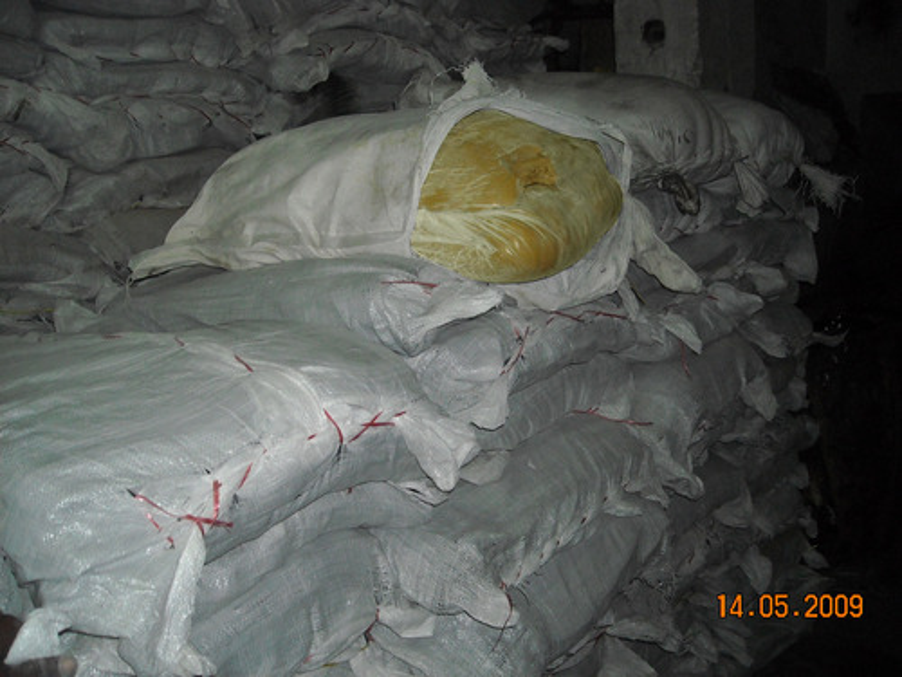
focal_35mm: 35
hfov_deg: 52.6
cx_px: 451
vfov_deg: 40.7
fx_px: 912
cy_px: 338
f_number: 2.8
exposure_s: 1/60
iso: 200
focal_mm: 5.7
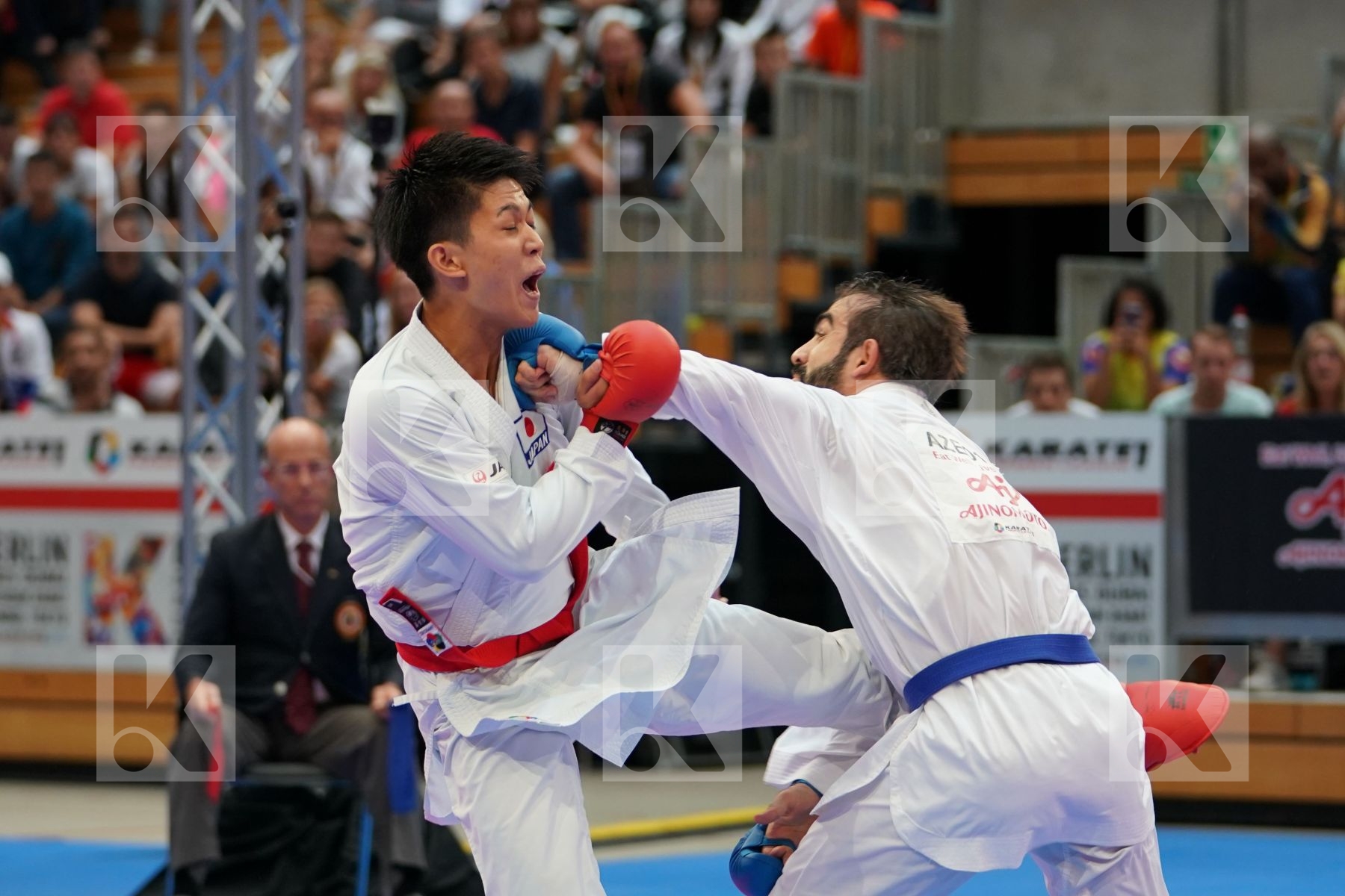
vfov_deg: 8.6
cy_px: 448
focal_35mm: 160
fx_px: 5977
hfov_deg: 12.8
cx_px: 672
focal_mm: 107
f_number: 2.8
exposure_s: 1/800
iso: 1600
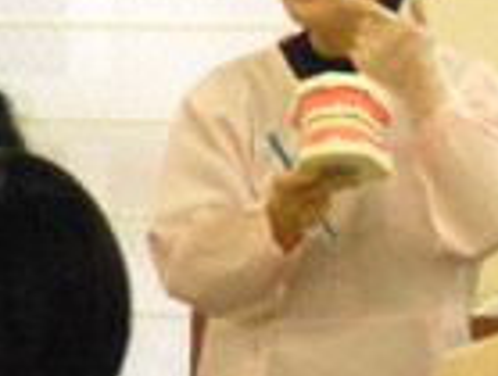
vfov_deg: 4.0
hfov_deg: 5.3
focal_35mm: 373
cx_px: 369
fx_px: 5380
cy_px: 140
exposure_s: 1/60
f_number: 6.5
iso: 800
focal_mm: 23
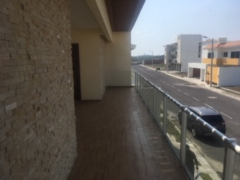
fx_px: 201
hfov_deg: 61.7
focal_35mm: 29
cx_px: 120
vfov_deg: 48.2
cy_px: 90
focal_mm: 4.15
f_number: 2.2
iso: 25
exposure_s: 1/810
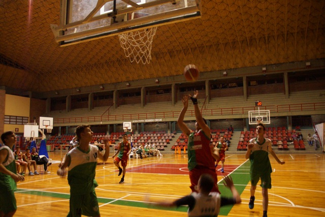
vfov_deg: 47.9
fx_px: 244
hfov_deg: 67.4
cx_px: 162
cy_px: 108
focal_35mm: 27
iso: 3200
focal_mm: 18
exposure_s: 1/80
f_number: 4
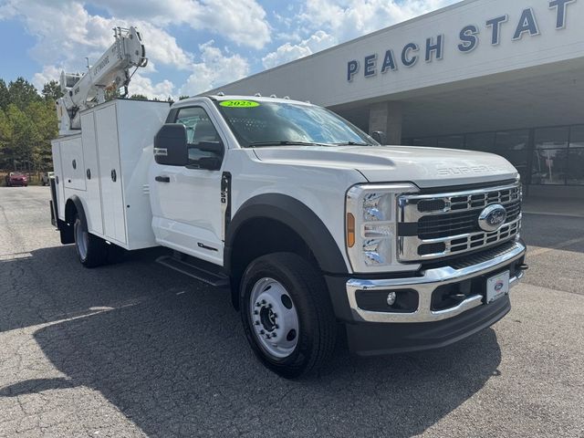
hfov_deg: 71.6
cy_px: 219
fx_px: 405
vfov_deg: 56.8
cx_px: 292
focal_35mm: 24
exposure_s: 1/4608
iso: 80
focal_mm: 6.76
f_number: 1.78
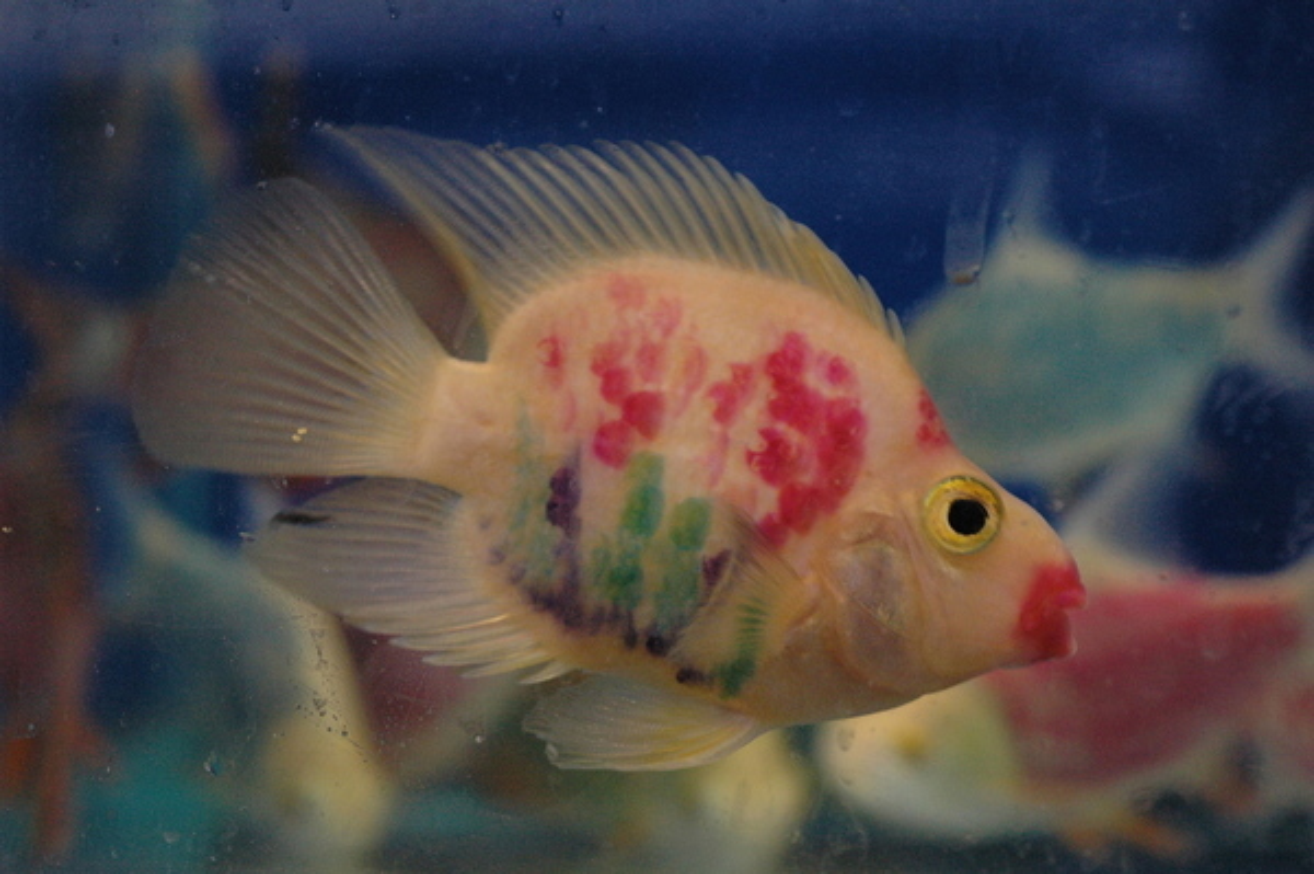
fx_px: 3282
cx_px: 657
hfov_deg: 22.6
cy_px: 437
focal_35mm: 90
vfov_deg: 15.2
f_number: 8
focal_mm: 60
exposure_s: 1/8
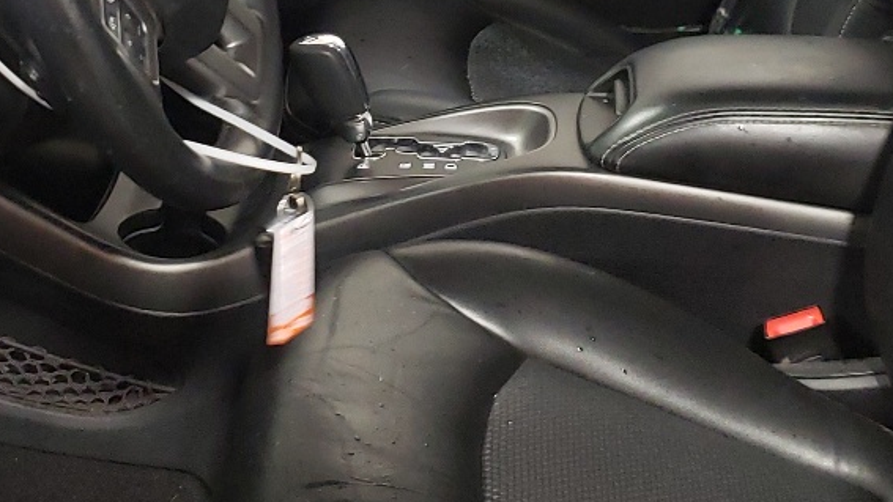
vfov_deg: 15.0
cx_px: 409
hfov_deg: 26.5
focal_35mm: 80
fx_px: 1894
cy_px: 96
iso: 281
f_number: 1.5
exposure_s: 1/30
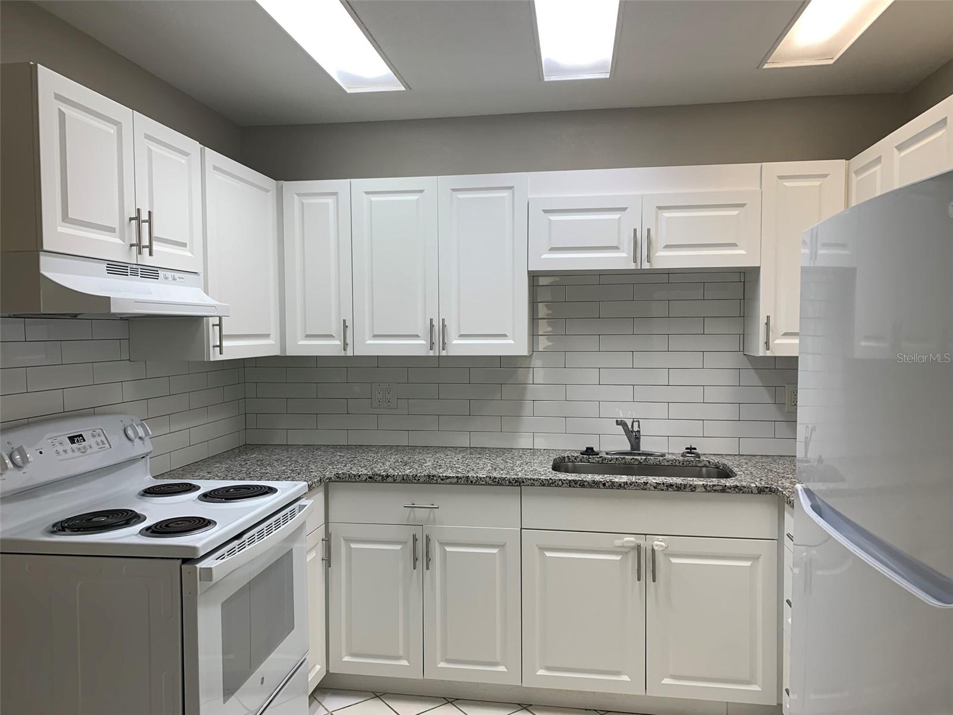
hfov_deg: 67.3
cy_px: 358
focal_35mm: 26
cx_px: 476
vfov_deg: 53.1
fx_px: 716
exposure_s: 1/120
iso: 40
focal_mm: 4.25
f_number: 1.8
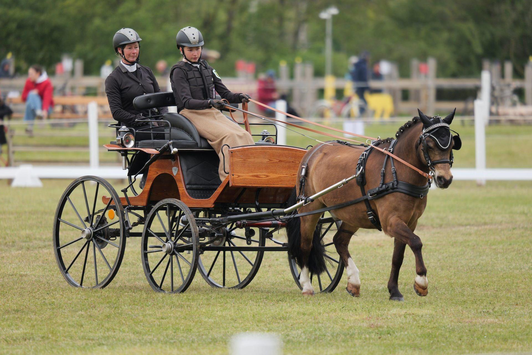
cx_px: 266
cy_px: 178
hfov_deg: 4.2
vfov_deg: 2.8
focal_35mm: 486
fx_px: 7181
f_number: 6.3
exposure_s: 1/640
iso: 800
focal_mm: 486
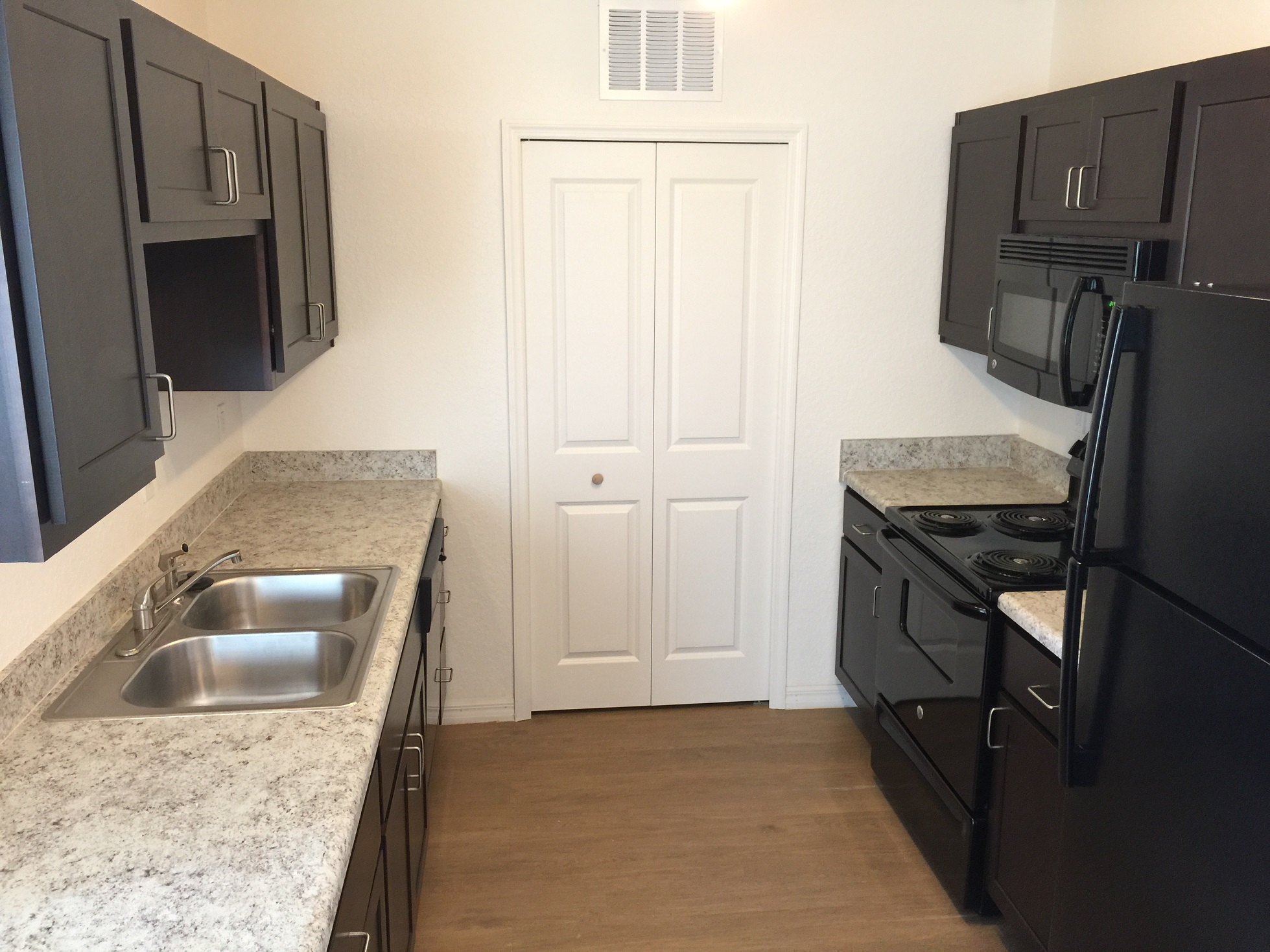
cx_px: 635
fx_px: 1064
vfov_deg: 48.2
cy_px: 476
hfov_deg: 61.7
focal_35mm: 29
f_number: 2.2
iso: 64
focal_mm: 4.15
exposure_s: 1/15
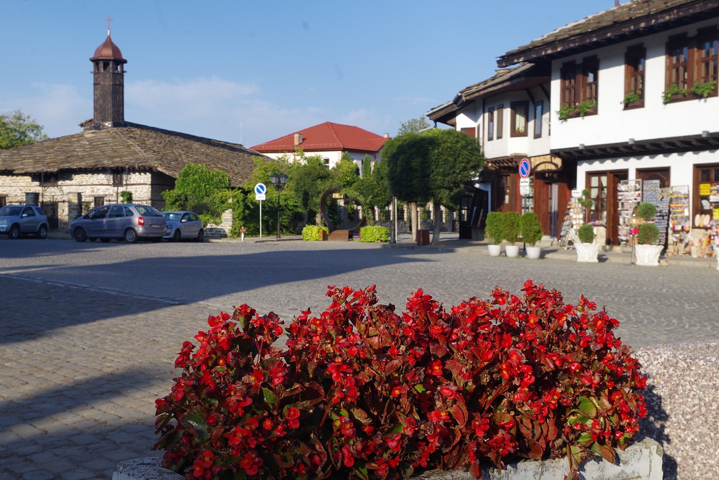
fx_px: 919
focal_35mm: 46
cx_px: 360
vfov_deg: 29.3
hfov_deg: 42.7
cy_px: 240
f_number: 11
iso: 100
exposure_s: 1/60
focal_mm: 30.63
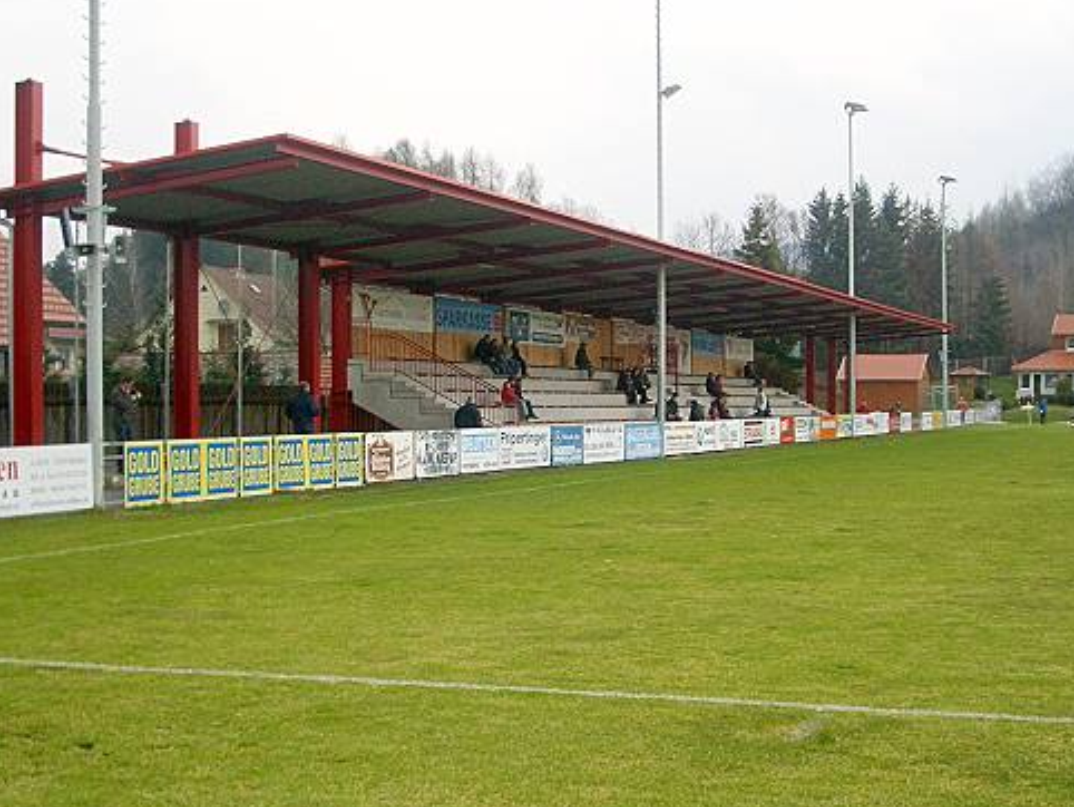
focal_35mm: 51
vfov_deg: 28.6
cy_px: 450
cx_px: 539
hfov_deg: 37.5
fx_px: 1583
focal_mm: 6.8
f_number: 2.8
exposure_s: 1/400
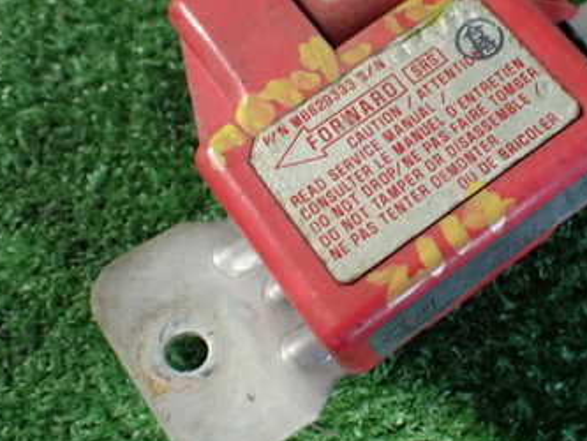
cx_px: 418
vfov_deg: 27.0
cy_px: 198
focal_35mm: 54
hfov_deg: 35.0
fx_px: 916
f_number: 2.3
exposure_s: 1/40
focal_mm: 5.4
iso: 800
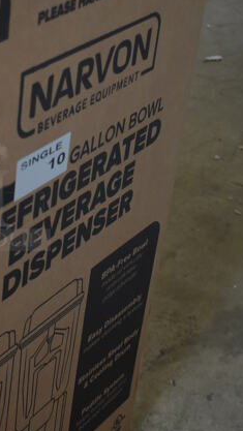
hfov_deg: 14.7
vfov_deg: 26.8
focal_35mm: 79
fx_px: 905
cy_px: 197
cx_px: -64
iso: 800
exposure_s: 1/160
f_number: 3.8
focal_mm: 23
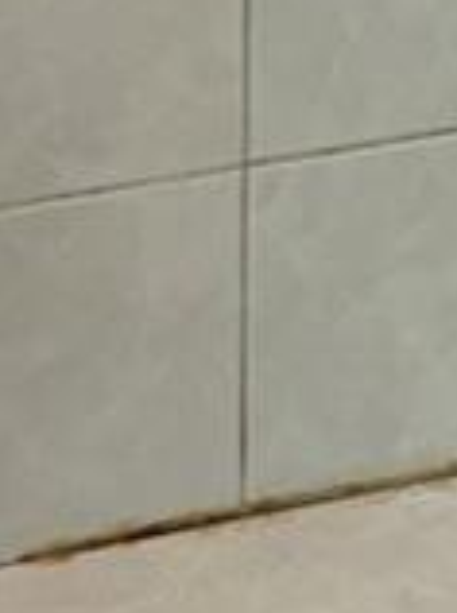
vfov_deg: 9.8
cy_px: -144
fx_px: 3495
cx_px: 310
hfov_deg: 7.5
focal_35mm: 198
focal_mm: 5.96
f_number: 1.6
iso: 160
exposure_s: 1/60
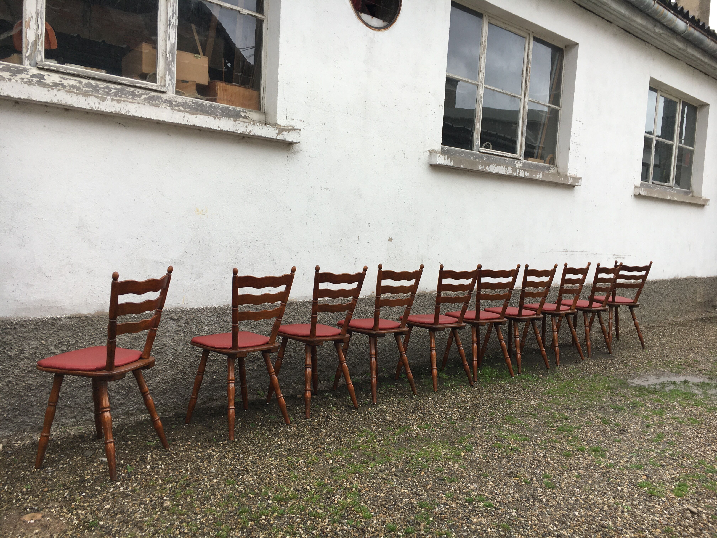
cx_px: 358
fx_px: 601
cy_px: 269
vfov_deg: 48.2
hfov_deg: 61.7
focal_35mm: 29
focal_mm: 4.15
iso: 25
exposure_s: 1/228
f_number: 2.2
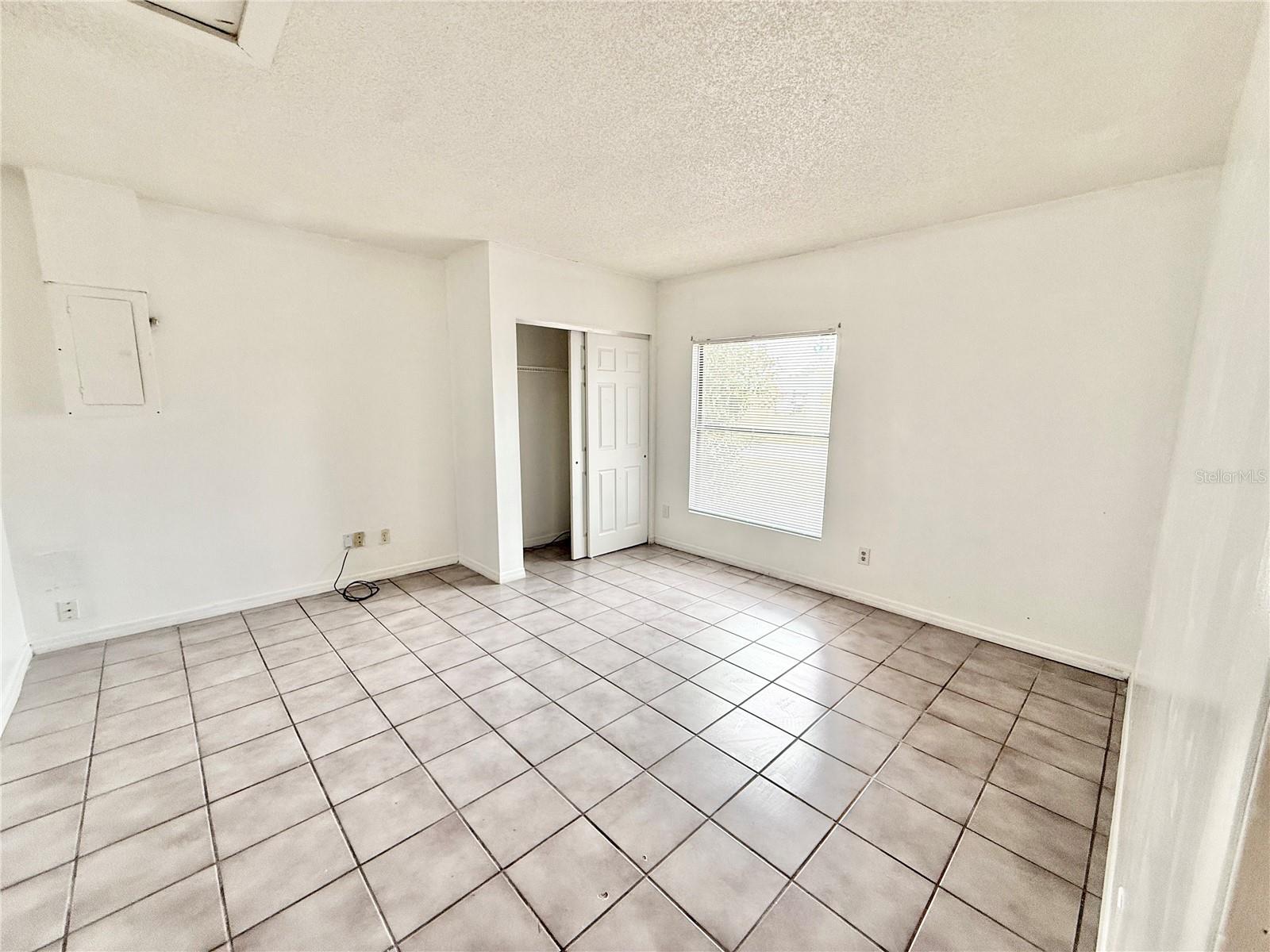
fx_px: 514
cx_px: 635
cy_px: 476
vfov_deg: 85.7
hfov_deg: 102.1
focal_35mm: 14
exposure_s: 1/120
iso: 125
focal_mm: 2.22
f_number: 2.2
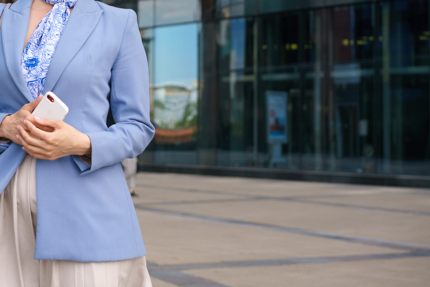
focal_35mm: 87
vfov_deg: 15.6
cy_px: 64
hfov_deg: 23.2
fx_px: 1039
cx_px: 113
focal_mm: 55
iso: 400
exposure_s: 1/1250
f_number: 4
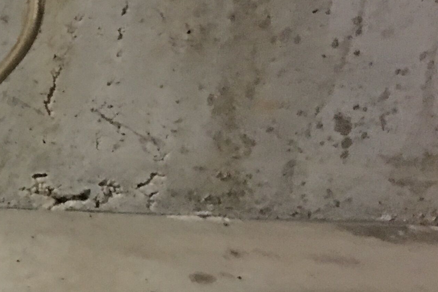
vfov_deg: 14.2
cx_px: -258
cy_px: 232
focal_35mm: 96
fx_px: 1168
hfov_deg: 18.3
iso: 125
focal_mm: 4.15
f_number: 2.2
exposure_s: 1/4
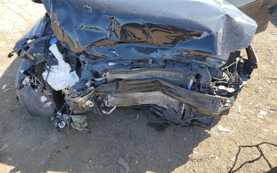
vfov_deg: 44.4
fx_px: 211
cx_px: 137
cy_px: 72
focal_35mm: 28
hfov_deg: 66.5
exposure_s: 1/588
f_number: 1.5
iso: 50
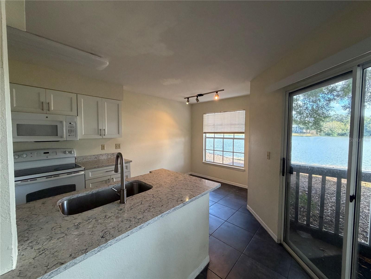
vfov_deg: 85.7
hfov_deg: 102.1
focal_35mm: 14
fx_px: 150
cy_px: 140
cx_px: 186
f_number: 2.2
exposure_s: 1/120
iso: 320
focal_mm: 2.22
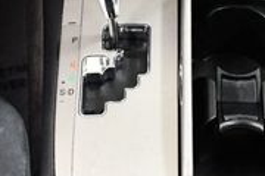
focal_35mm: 128
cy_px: 126
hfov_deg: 16.0
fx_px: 942
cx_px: 177
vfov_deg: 10.7
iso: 3200
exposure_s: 1/100
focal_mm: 18
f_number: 3.5
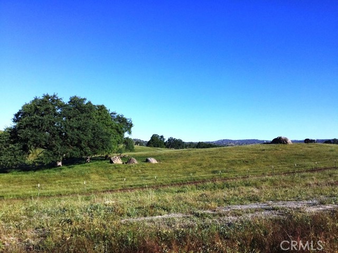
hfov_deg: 58.4
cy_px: 126
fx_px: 303
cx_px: 169
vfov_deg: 45.4
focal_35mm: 31
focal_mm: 3.3
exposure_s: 1/1381
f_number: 2.4
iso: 25
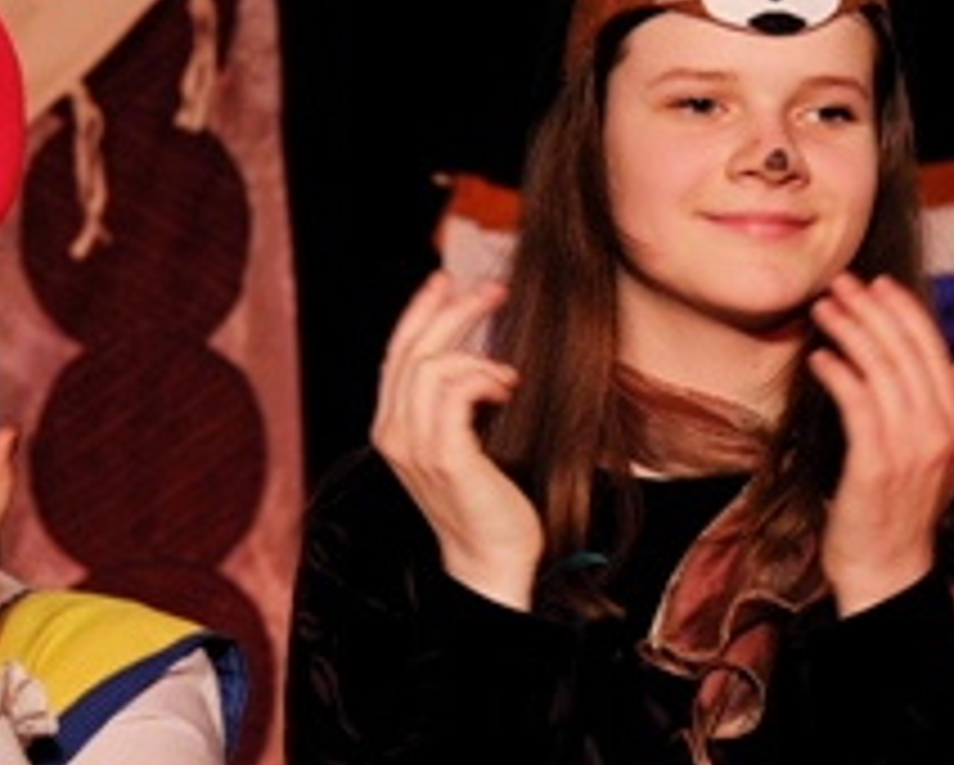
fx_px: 8789
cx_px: 274
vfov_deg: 5.0
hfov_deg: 6.2
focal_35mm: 311
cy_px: 430
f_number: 7.1
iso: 5000
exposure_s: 1/180
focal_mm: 104.9
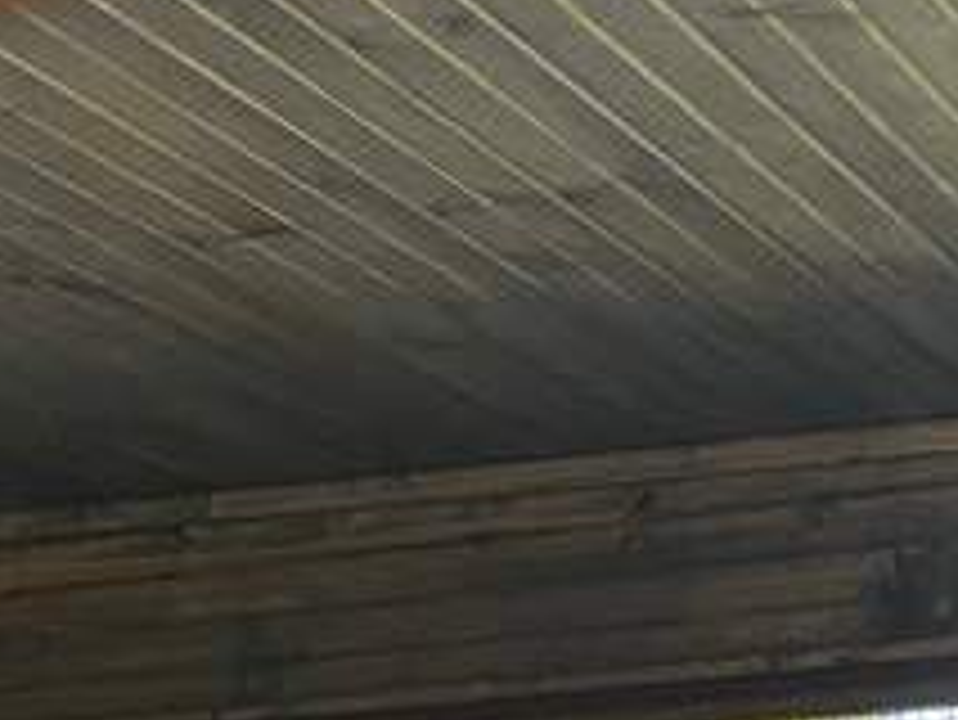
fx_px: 3461
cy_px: 1382
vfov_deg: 10.9
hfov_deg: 15.4
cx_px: -76
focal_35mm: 125
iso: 125
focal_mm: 5.1
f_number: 1.6
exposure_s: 1/65
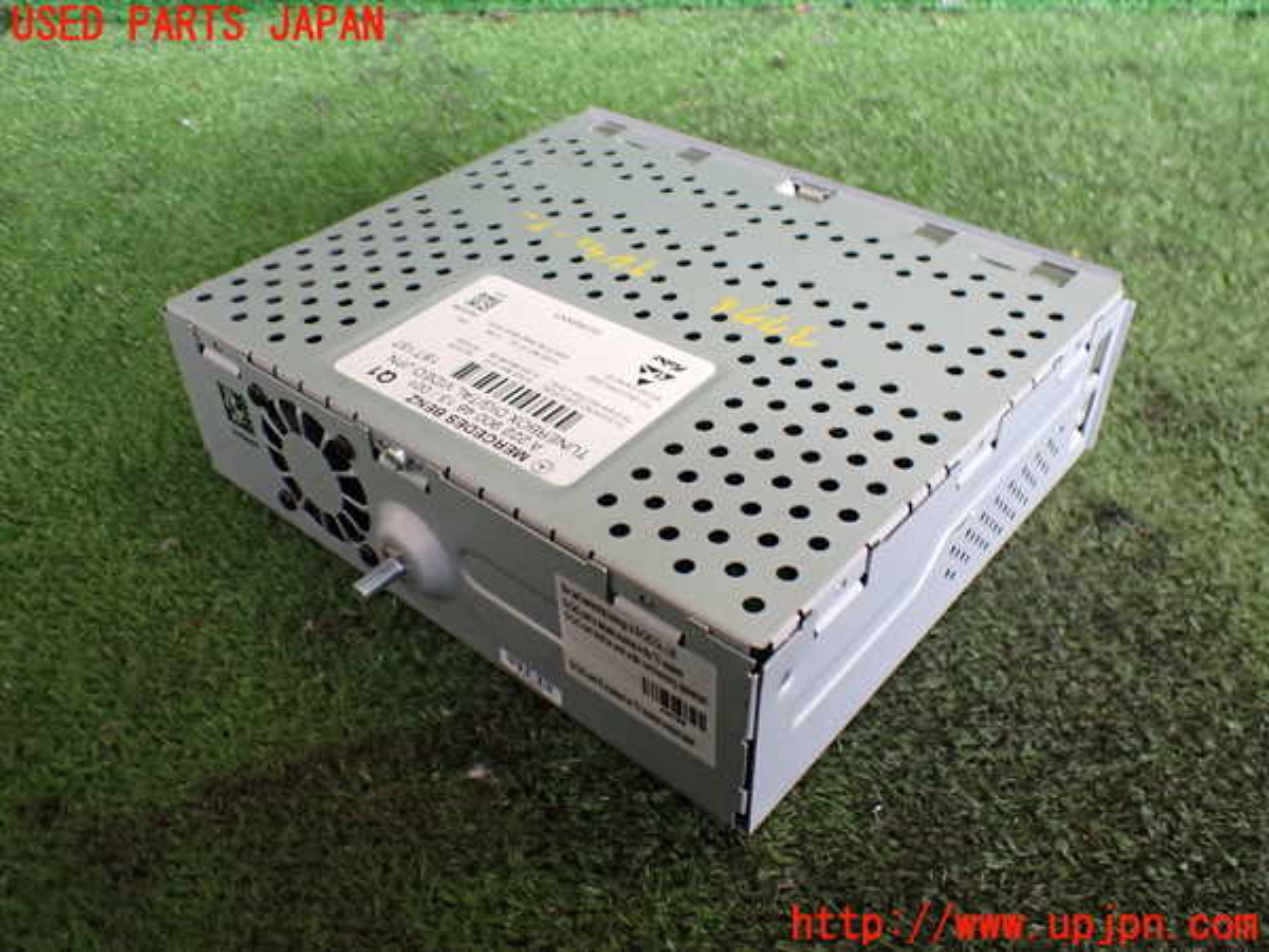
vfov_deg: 46.8
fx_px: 1100
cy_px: 476
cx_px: 634
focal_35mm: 30
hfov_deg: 60.0
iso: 400
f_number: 2.3
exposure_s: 1/125
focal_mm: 5.4
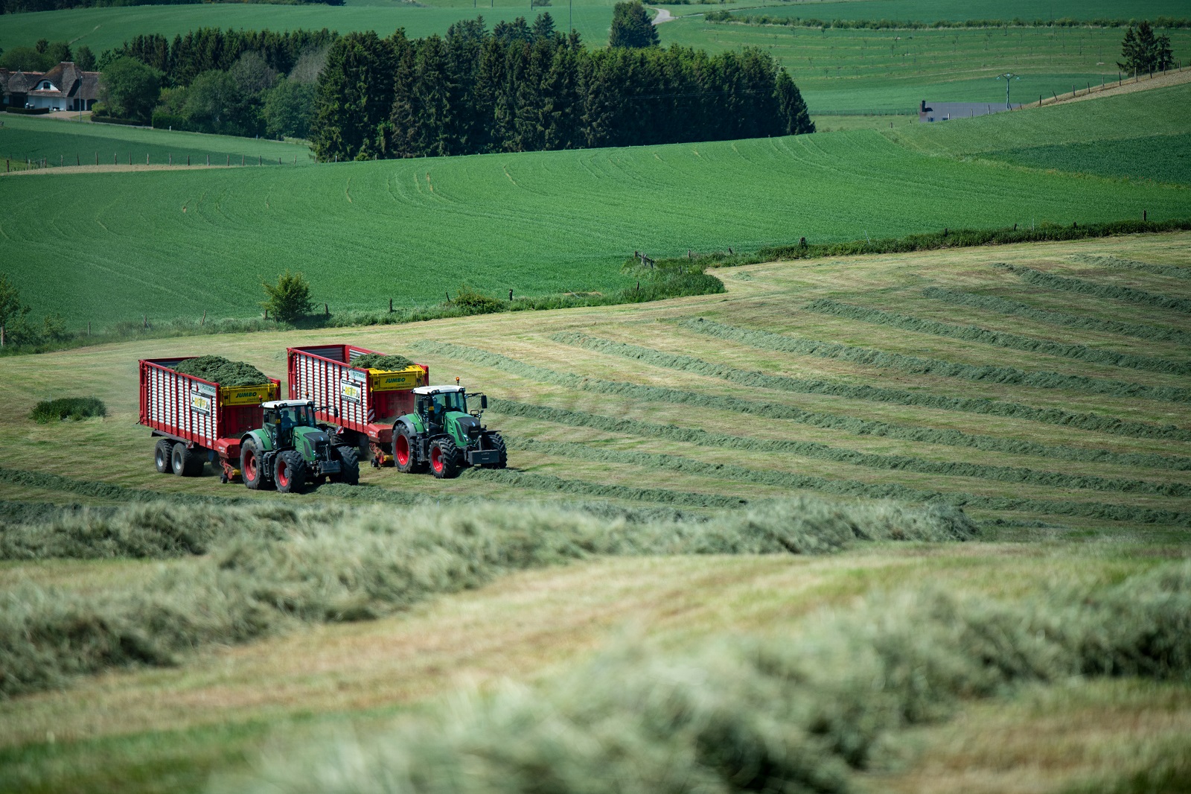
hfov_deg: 10.3
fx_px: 6615
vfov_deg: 6.9
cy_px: 397
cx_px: 596
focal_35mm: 200
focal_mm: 200
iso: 125
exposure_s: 1/2000
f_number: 2.8
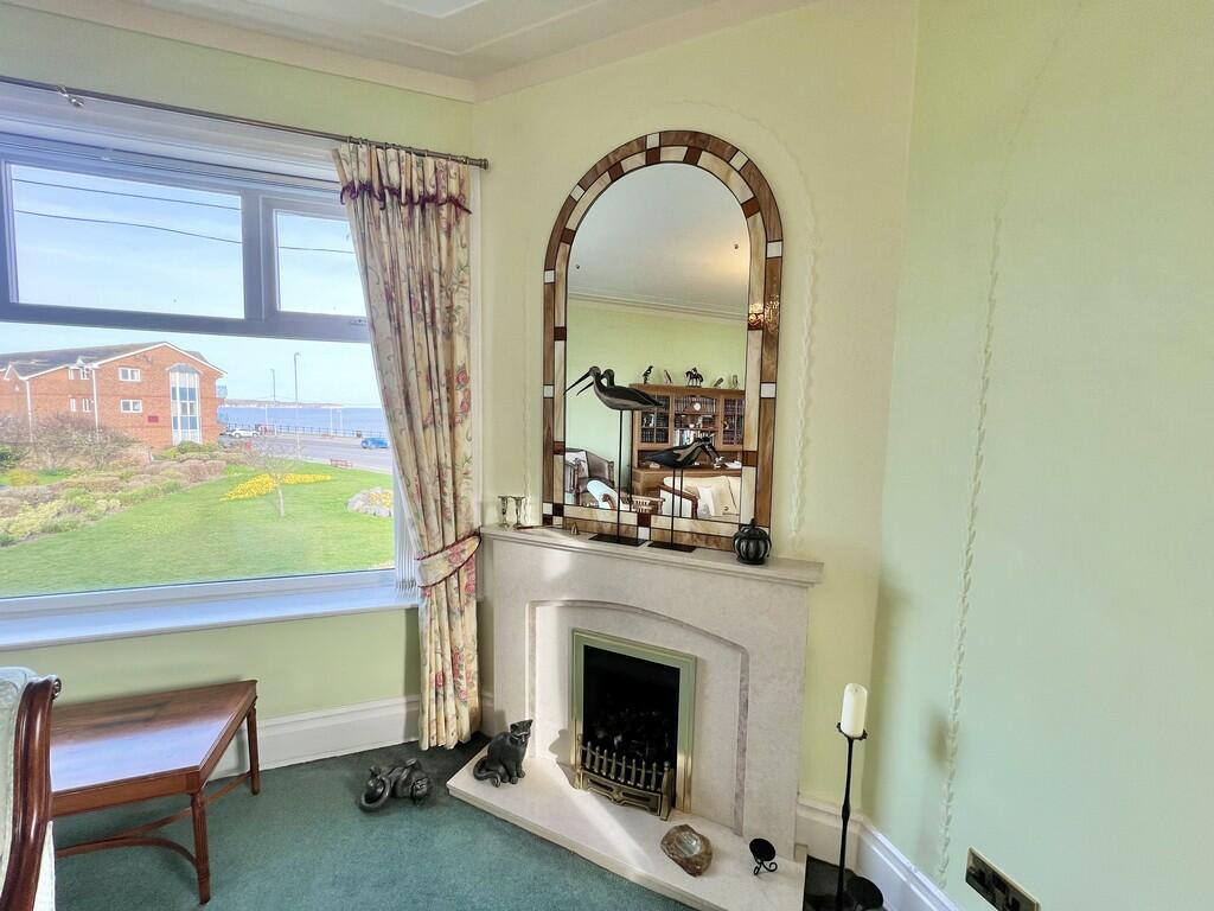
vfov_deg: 89.9
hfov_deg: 106.2
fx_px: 456
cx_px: 607
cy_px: 456
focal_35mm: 13
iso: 32
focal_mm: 1.57
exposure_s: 1/125
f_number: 1.8
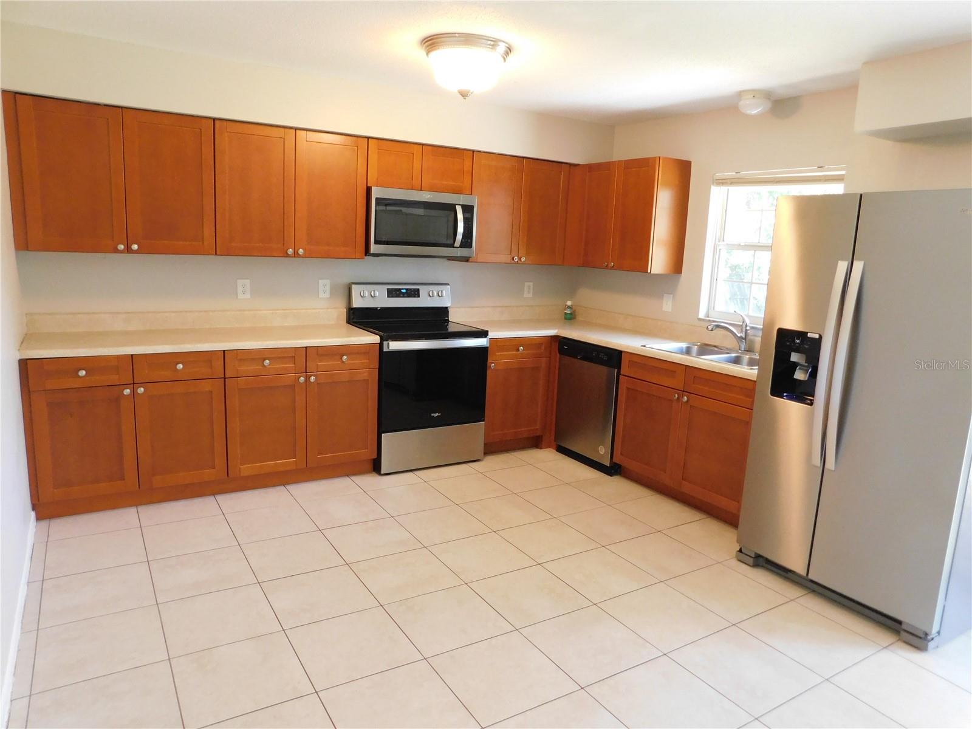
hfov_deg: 71.6
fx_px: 674
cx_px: 486
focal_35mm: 24
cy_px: 364
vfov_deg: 56.8
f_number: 3
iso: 400
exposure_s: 1/30
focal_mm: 4.1
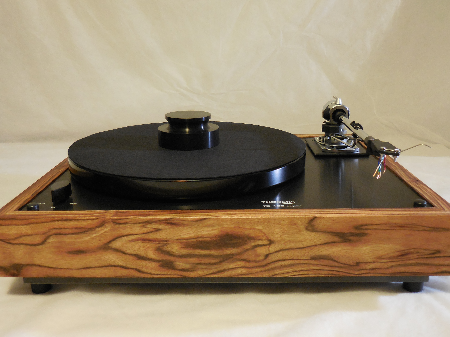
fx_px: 429
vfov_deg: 42.9
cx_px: 225
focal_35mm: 33
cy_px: 168
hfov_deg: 55.4
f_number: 3.7
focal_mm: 5.9
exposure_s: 1/10
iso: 400
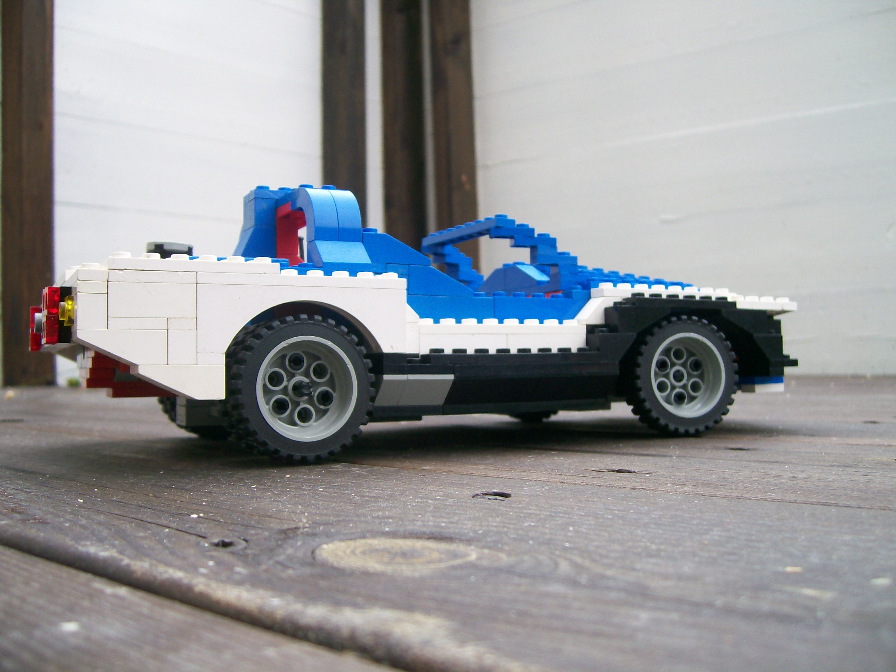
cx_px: 448
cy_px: 336
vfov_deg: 40.7
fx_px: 906
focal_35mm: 35
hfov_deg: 52.6
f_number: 2.8
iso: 80
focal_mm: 5.8
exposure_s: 1/44.2
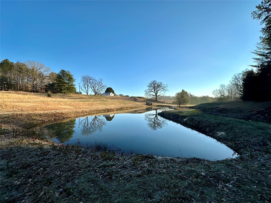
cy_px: 102
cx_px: 136
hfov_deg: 102.1
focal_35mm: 14
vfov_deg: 85.7
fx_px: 110
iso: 40
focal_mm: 2.22
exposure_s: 1/1350
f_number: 2.2
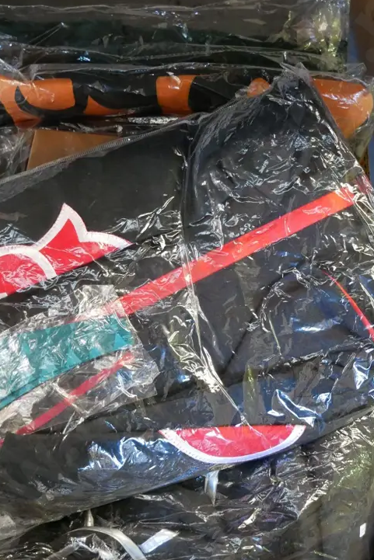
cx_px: 179
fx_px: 1012
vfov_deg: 31.0
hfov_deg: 20.9
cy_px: 287
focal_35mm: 65
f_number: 4.2
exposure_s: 1/50
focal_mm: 22
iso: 3200
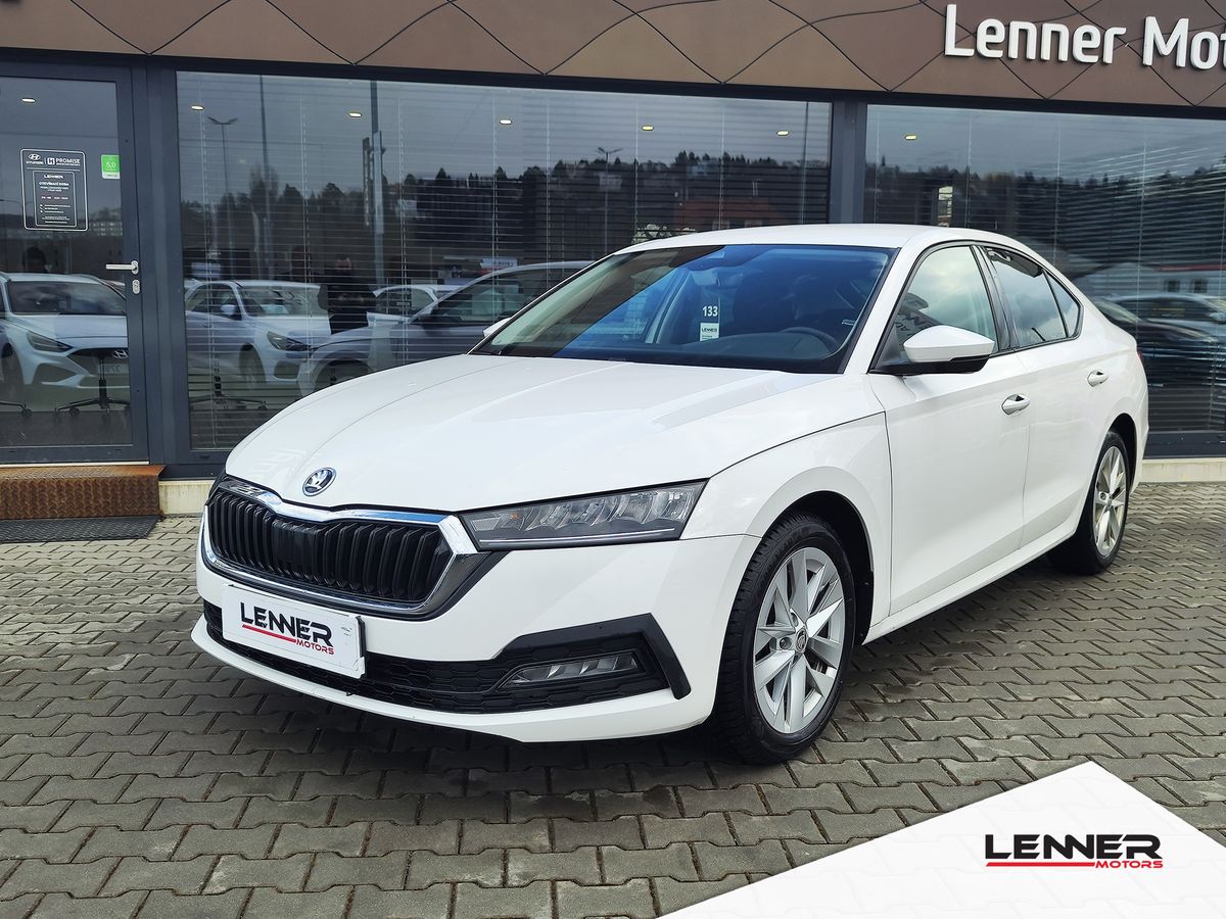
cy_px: 460
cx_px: 613
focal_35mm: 23
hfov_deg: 73.9
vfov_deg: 58.9
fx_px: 815
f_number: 1.69
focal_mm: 7.01
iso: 50
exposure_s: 1/218
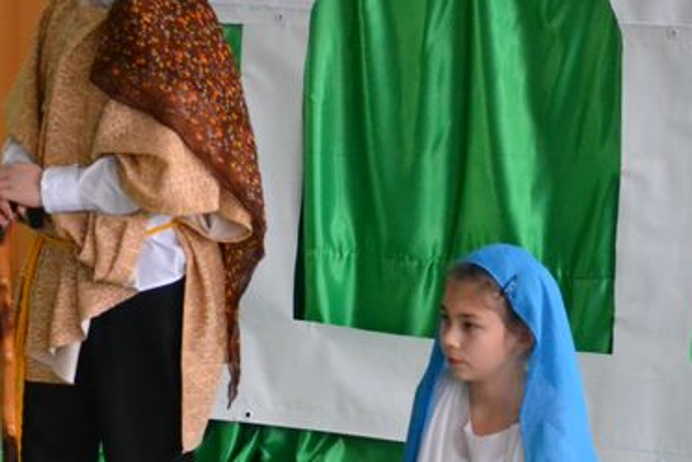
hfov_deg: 12.6
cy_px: 261
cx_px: 234
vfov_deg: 8.4
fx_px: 3137
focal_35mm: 163
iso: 3200
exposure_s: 1/200
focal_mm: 45
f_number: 4.8
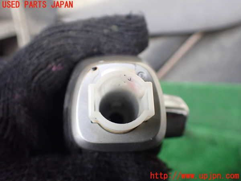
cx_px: 120
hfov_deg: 60.0
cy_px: 90
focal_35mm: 30
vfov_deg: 46.8
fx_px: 209
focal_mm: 5.4
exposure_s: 1/125
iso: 640
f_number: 2.3
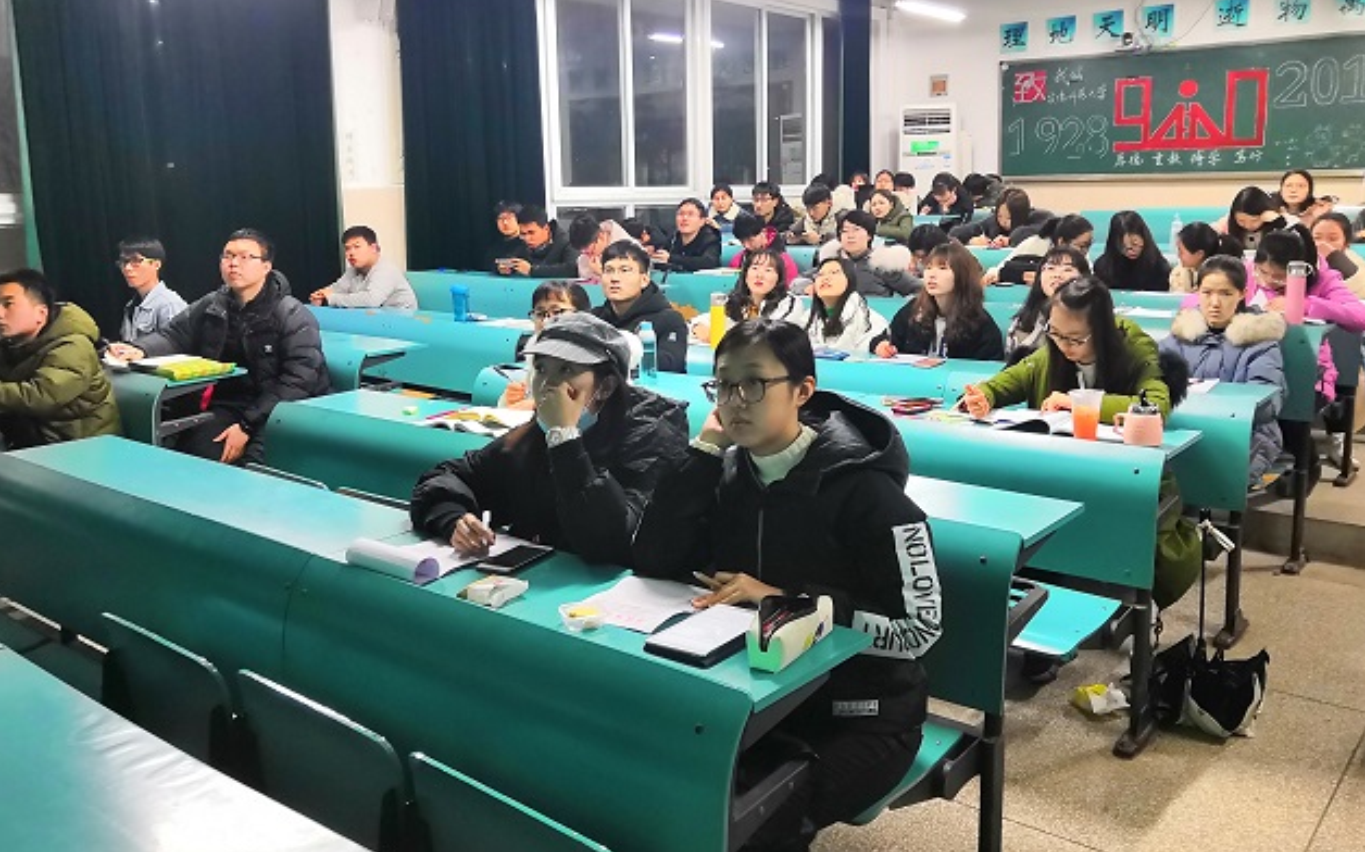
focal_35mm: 31
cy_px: 369
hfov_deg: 61.2
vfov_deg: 40.5
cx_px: 702
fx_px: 1153
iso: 500
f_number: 1.8
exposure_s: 1/22.5
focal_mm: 3.95
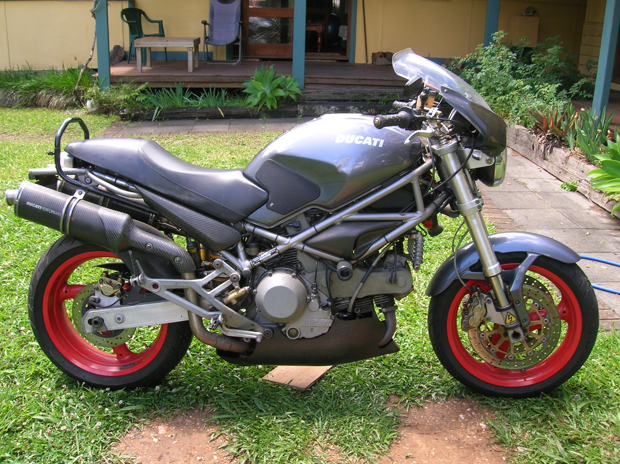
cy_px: 232
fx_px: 608
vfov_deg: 41.7
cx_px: 310
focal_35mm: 34
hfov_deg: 54.0
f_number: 4.9
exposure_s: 1/57.5
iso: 50
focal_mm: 5.7
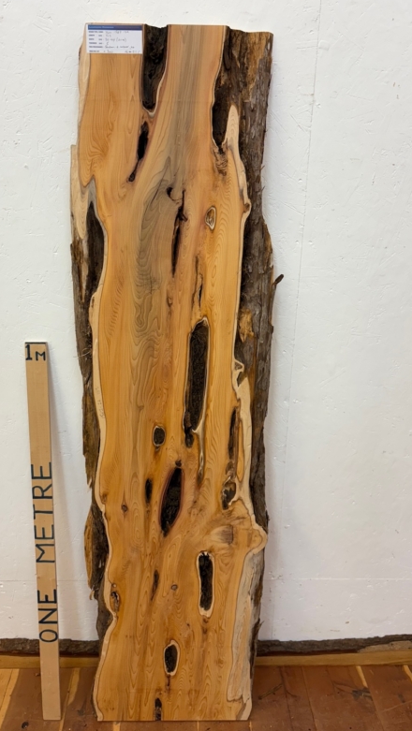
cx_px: 177
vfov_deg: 66.0
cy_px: 360
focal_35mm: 29
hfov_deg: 40.1
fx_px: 563
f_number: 1.6
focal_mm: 5.96
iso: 125
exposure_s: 1/100
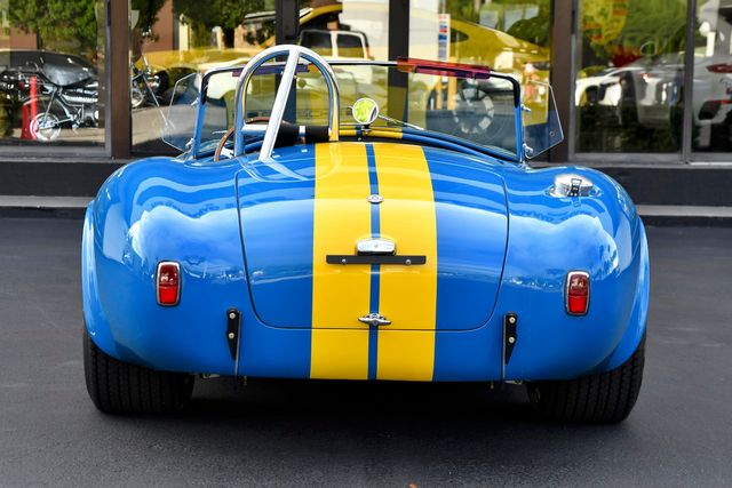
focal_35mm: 84
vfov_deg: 16.3
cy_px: 244
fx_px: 1708
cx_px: 366
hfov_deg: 24.2
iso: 400
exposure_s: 1/250
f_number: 7.1
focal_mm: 56
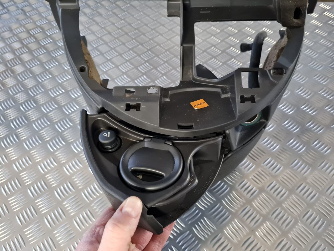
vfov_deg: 53.1
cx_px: 167
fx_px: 251
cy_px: 126
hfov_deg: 67.3
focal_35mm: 26
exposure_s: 1/25
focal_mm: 5.4
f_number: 1.8
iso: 1000
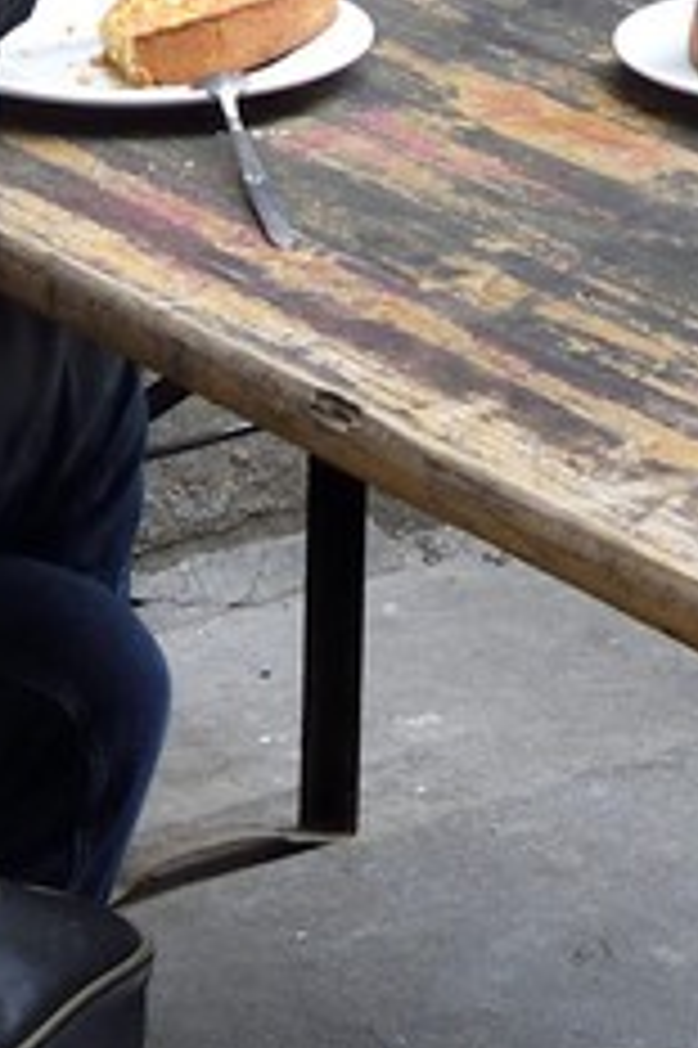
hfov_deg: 6.4
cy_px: -1628
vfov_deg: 8.6
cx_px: 977
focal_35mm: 213
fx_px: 6203
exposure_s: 1/80
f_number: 10
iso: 1000
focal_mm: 31
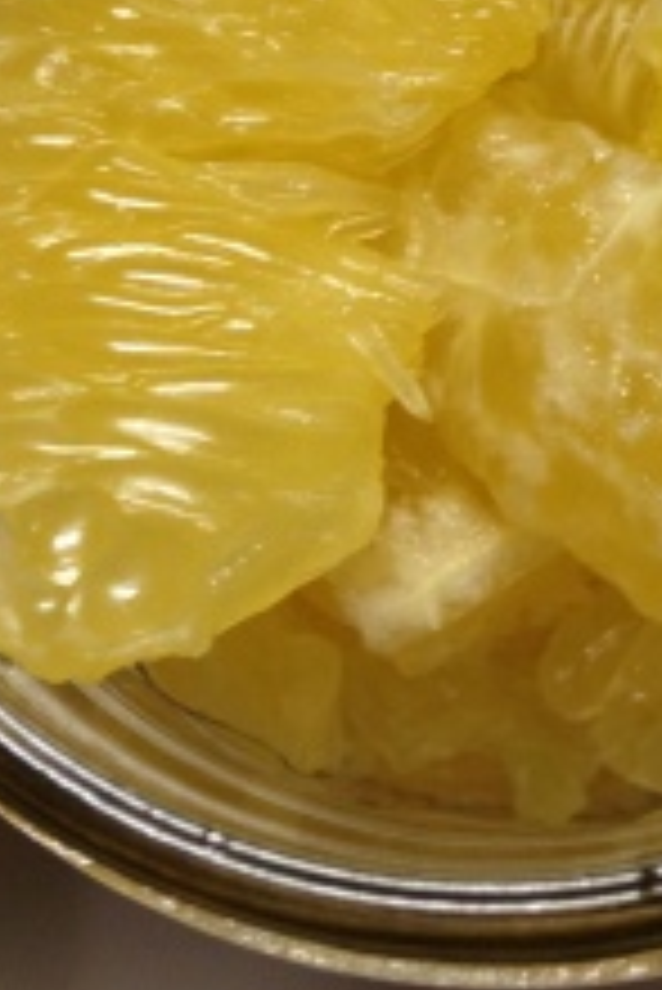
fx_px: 2148
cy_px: 243
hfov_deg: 17.5
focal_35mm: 78
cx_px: 408
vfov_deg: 25.6
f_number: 2.4
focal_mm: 4.12
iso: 125
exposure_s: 1/20
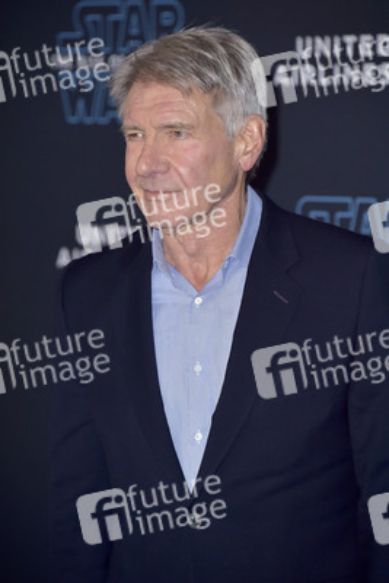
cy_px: 292
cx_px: 194
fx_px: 4858
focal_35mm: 300
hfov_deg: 4.6
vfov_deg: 6.9
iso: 800
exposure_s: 1/250
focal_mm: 300
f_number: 7.1
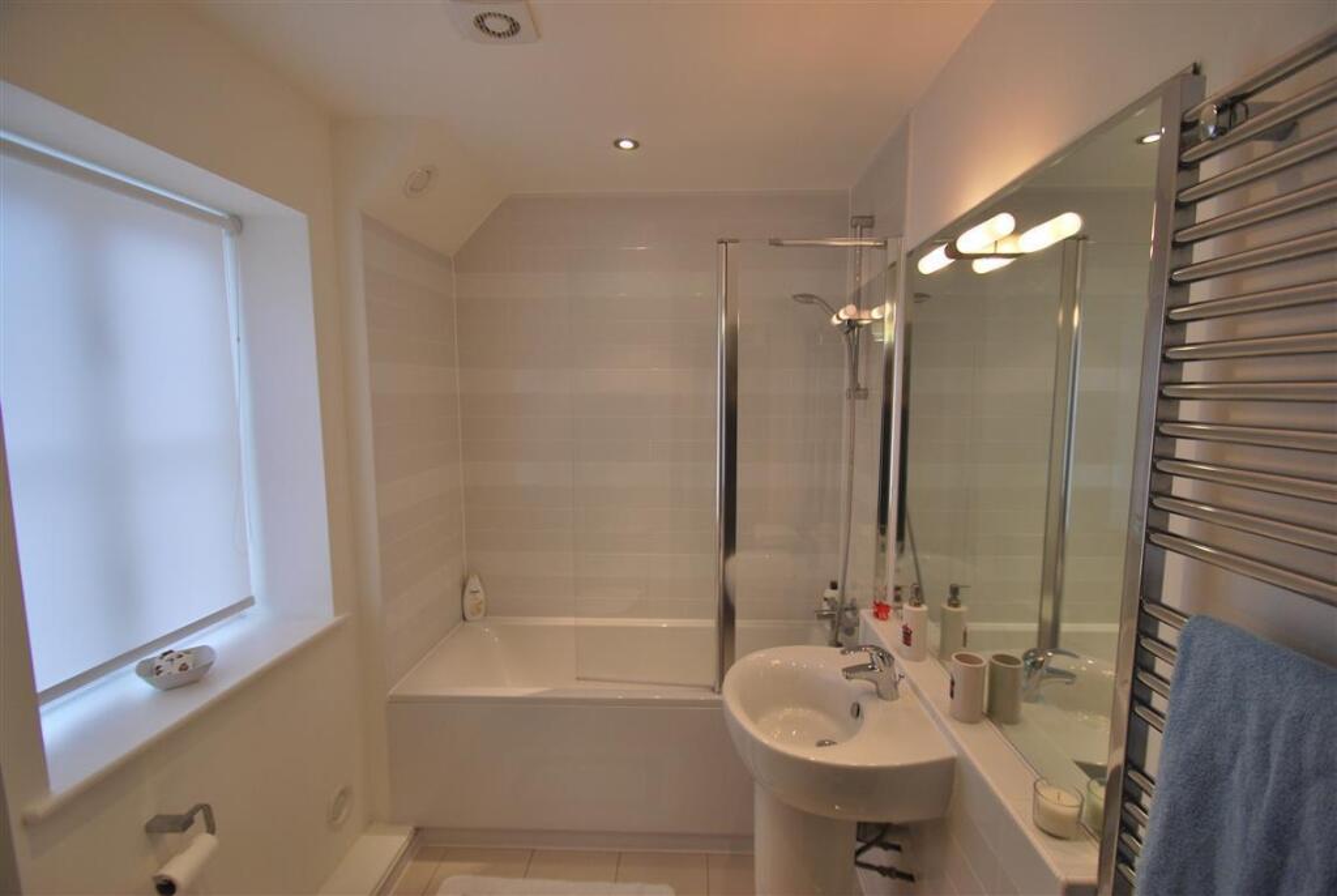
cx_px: 668
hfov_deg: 100.3
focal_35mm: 15
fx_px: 558
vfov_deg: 77.5
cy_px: 448
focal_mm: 10
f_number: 3.5
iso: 200
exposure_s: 1/50
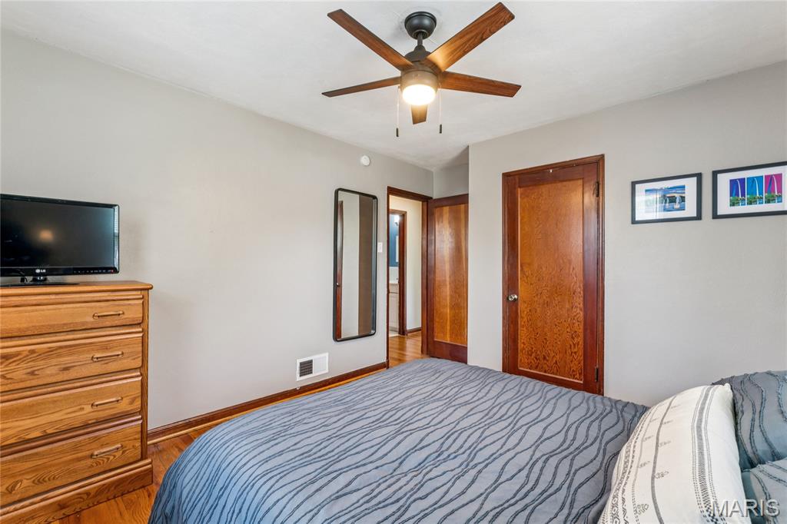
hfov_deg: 97.5
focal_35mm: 16
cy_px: 262
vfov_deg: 74.4
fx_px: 345
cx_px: 394
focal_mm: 15.8
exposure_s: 1/2.5
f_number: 13
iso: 320
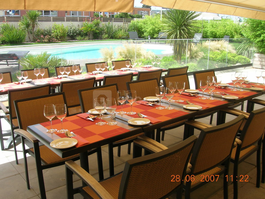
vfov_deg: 41.8
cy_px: 100
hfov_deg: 54.0
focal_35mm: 34
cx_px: 132
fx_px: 260
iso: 50
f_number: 4.9
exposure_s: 1/172
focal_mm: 5.7
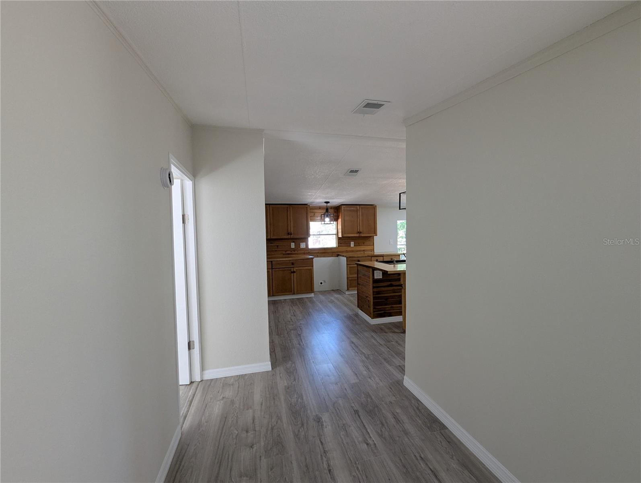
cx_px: 320
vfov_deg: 90.1
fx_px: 241
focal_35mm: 13
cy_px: 242
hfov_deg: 106.1
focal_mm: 1.95
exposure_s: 1/60
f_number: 2.2
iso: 63
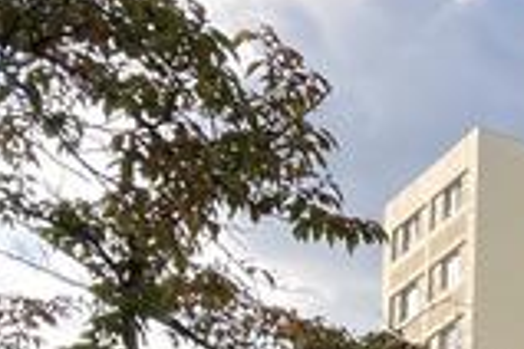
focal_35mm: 128
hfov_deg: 13.4
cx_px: 1088
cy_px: 818
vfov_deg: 9.6
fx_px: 1863
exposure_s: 1/607
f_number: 1.8
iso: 20
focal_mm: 3.99
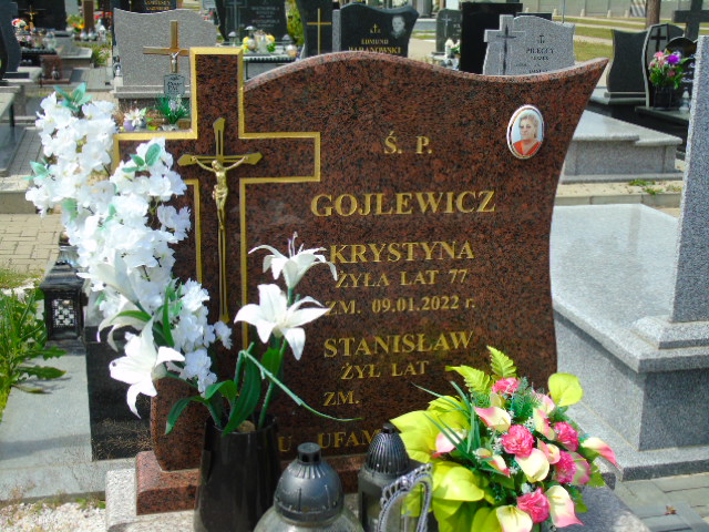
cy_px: 266
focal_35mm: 46
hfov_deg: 41.2
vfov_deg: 31.5
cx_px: 354
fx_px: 942
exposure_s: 1/500
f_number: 4.1
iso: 80
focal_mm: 8.2
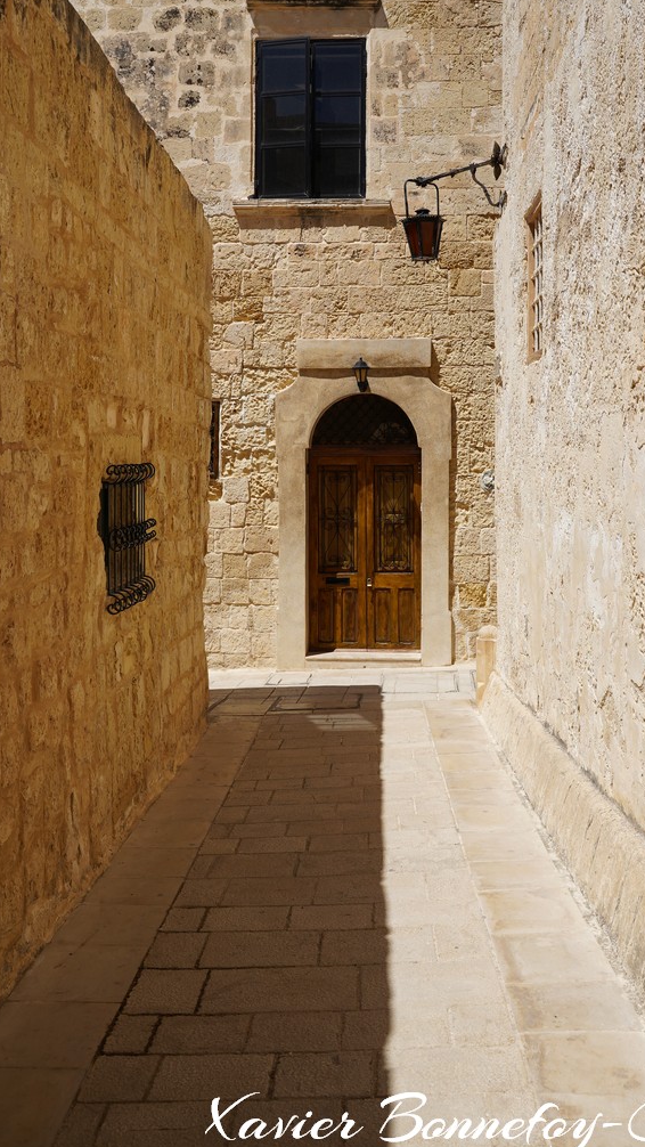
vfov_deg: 50.3
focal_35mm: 40
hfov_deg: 29.7
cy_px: 487
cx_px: 377
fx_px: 1216
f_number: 8
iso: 100
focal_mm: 32
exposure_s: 1/500
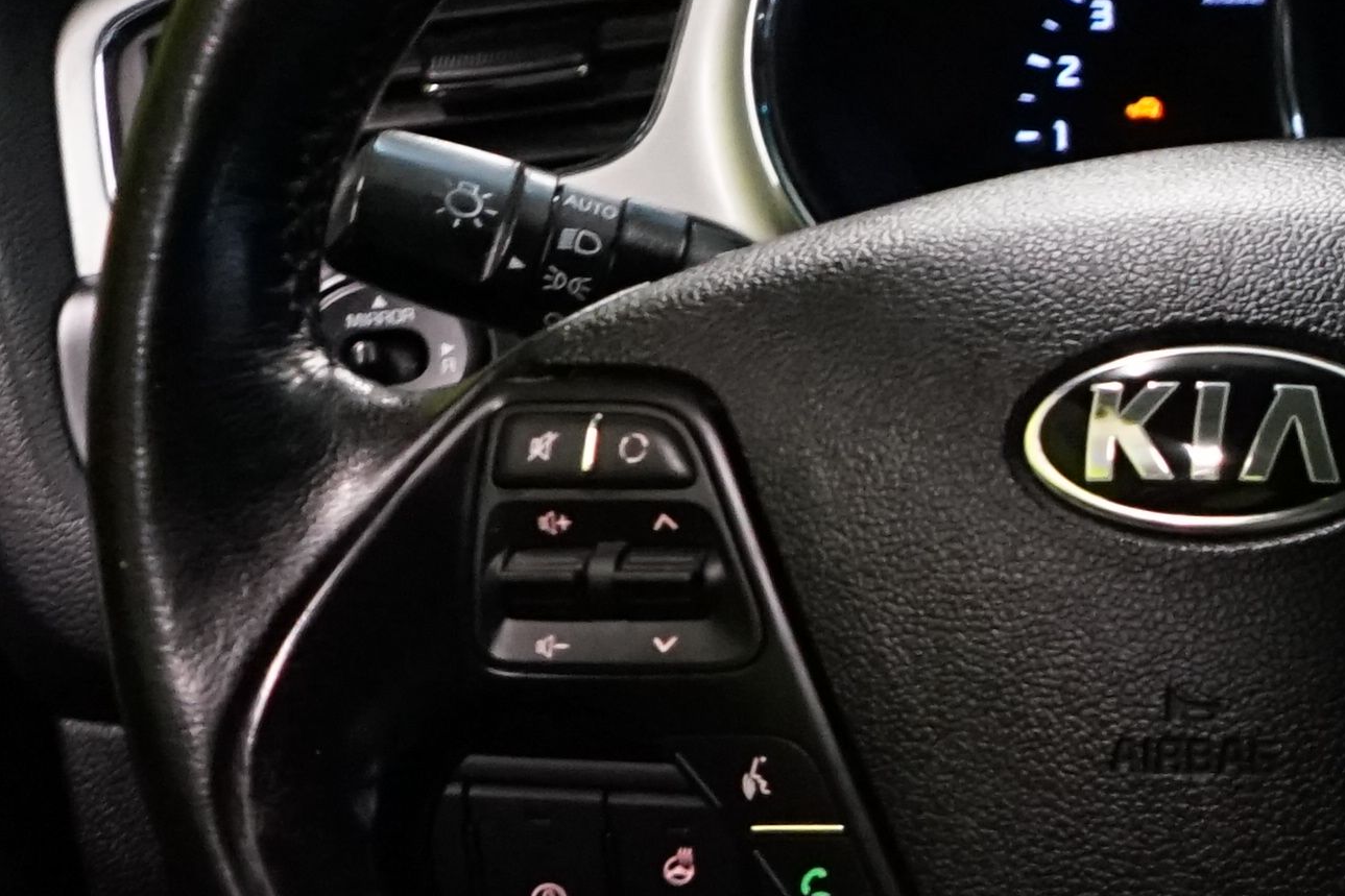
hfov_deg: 12.5
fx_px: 5043
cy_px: 879
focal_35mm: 135
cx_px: 3046
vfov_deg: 10.1
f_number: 4.5
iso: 3200
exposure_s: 1/30
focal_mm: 29
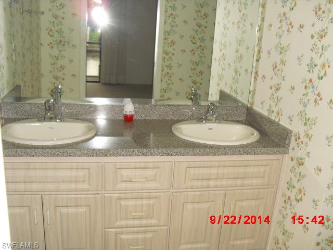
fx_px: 346
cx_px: 166
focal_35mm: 36
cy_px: 125
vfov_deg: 39.7
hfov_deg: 51.4
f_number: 3.1
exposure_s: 1/60
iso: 200
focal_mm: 6.3
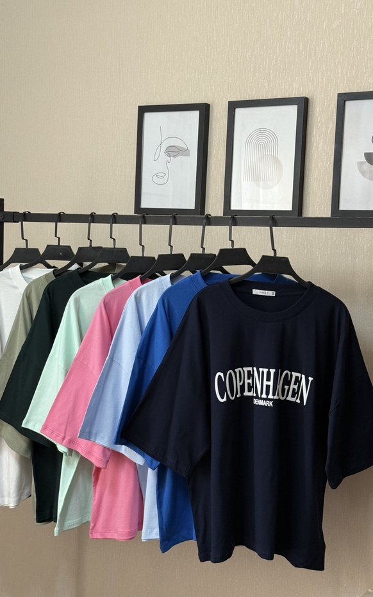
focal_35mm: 51
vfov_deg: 39.6
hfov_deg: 25.3
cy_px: 298
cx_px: 184
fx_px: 829
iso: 125
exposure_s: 1/50
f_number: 1.78
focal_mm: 6.76
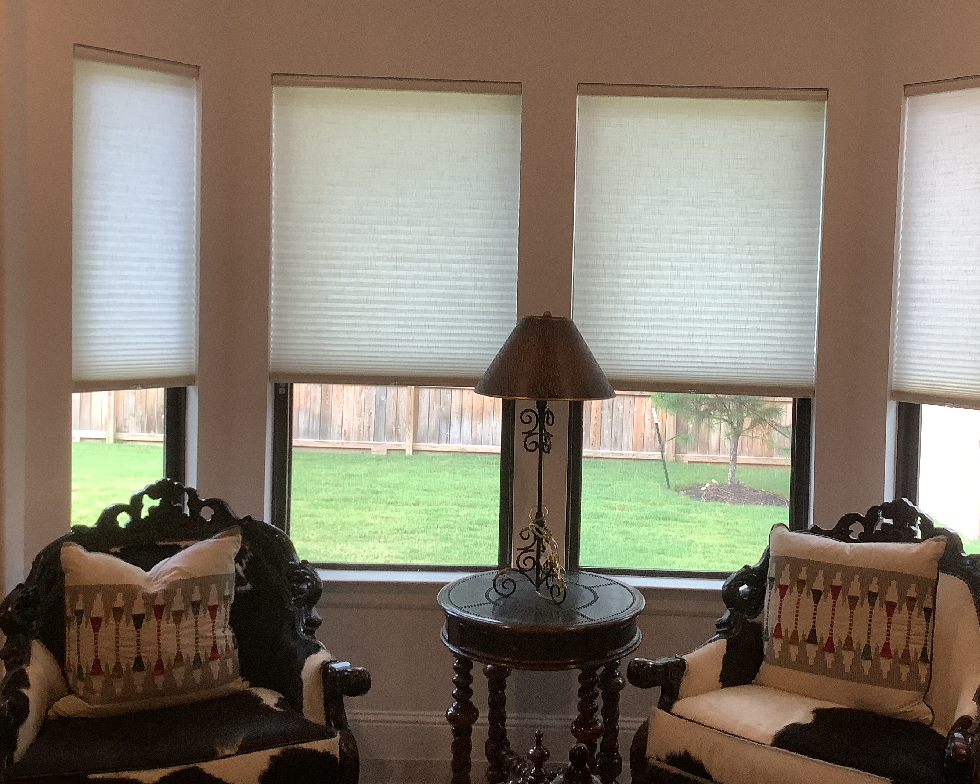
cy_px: 338
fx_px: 1073
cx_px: 579
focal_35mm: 37
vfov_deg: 40.0
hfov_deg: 48.8
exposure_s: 1/60
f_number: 2.4
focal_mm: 3.3
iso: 64
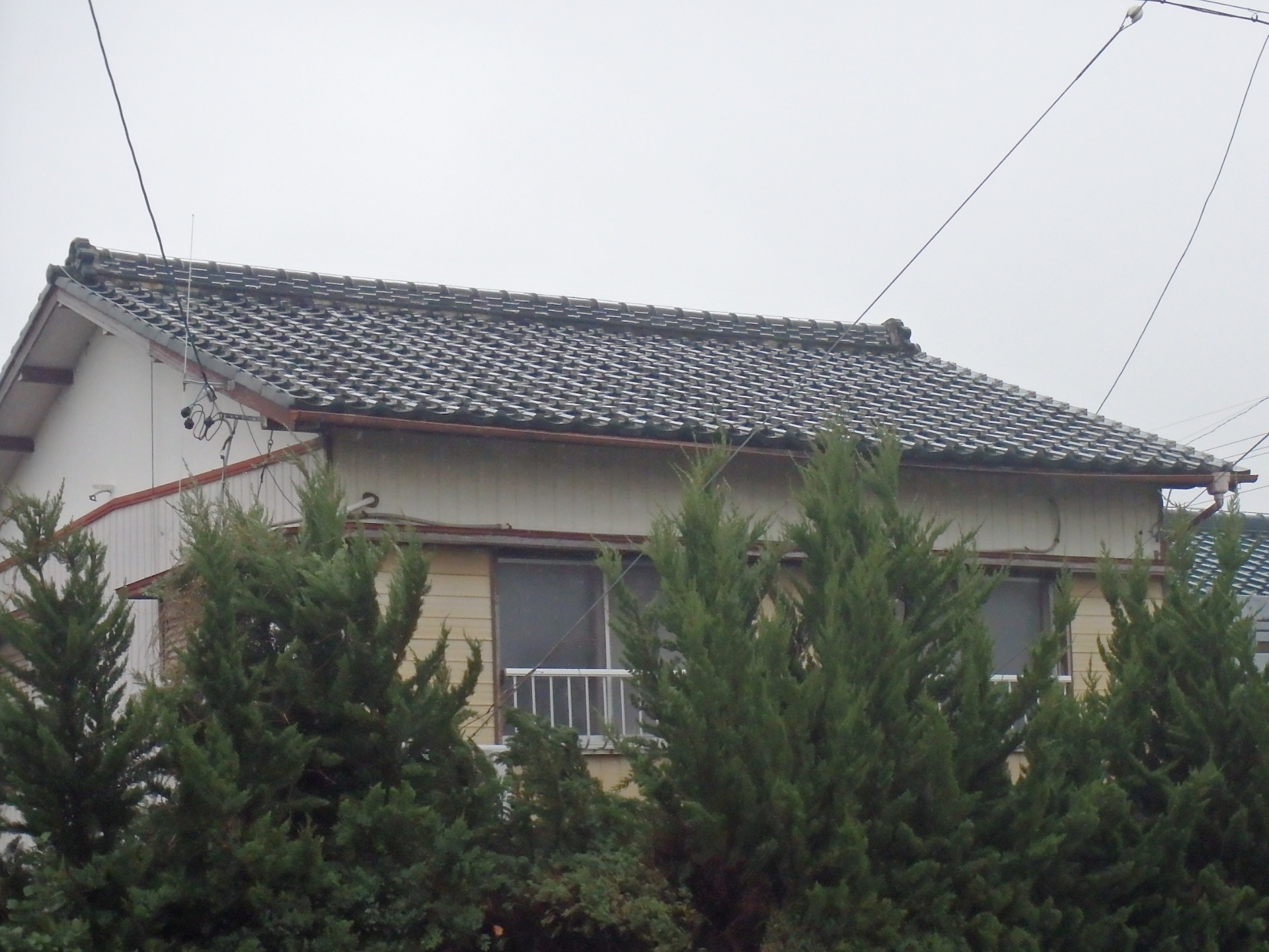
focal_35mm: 73
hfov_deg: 26.7
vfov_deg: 20.2
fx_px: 2676
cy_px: 476
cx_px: 634
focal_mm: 13.1
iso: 640
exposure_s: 1/1000
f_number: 5.7
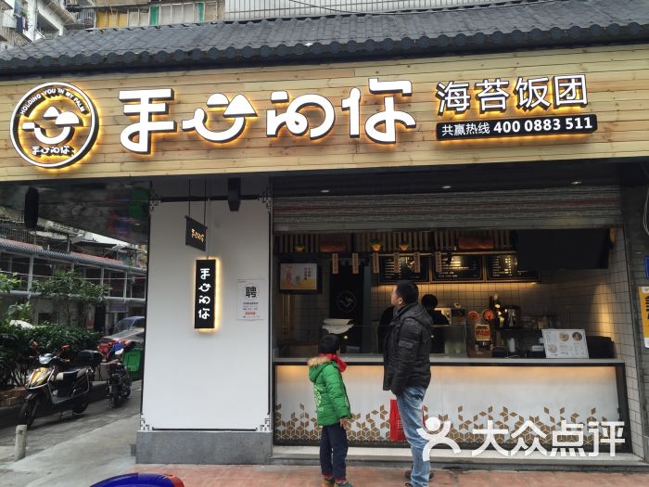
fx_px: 544
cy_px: 244
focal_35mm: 29
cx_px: 324
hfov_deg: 61.7
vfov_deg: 48.2
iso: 32
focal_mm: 4.15
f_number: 2.2
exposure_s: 1/104
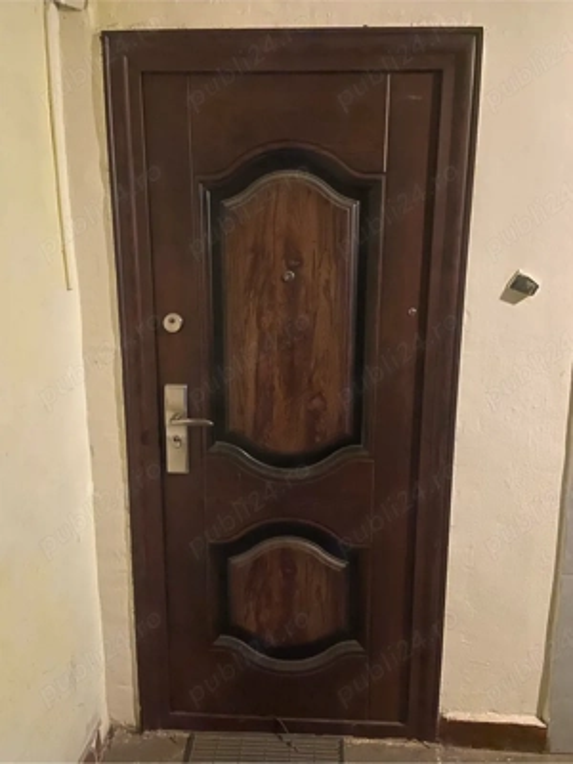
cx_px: 286
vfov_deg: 67.3
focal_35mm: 26
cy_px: 382
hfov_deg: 53.1
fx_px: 574
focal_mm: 4.25
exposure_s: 1/17
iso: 1000
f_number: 1.8
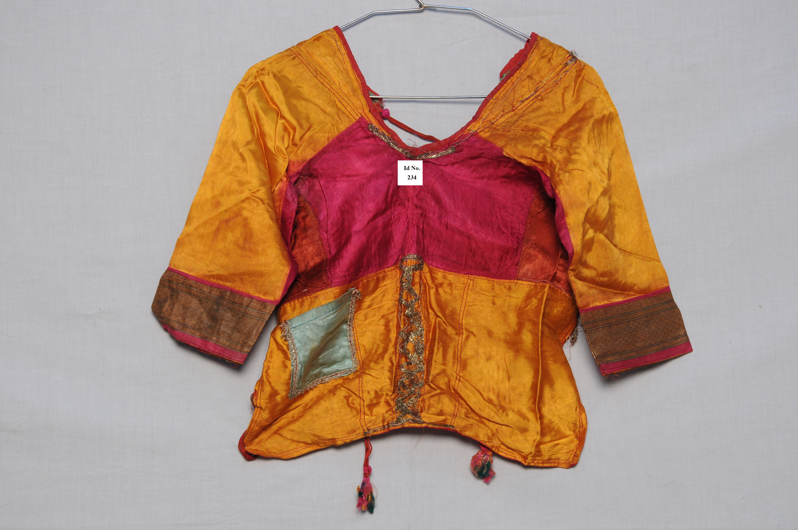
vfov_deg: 13.8
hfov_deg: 20.6
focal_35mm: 99
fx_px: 2192
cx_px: 399
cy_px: 265
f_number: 11
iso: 400
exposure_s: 1/6
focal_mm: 66
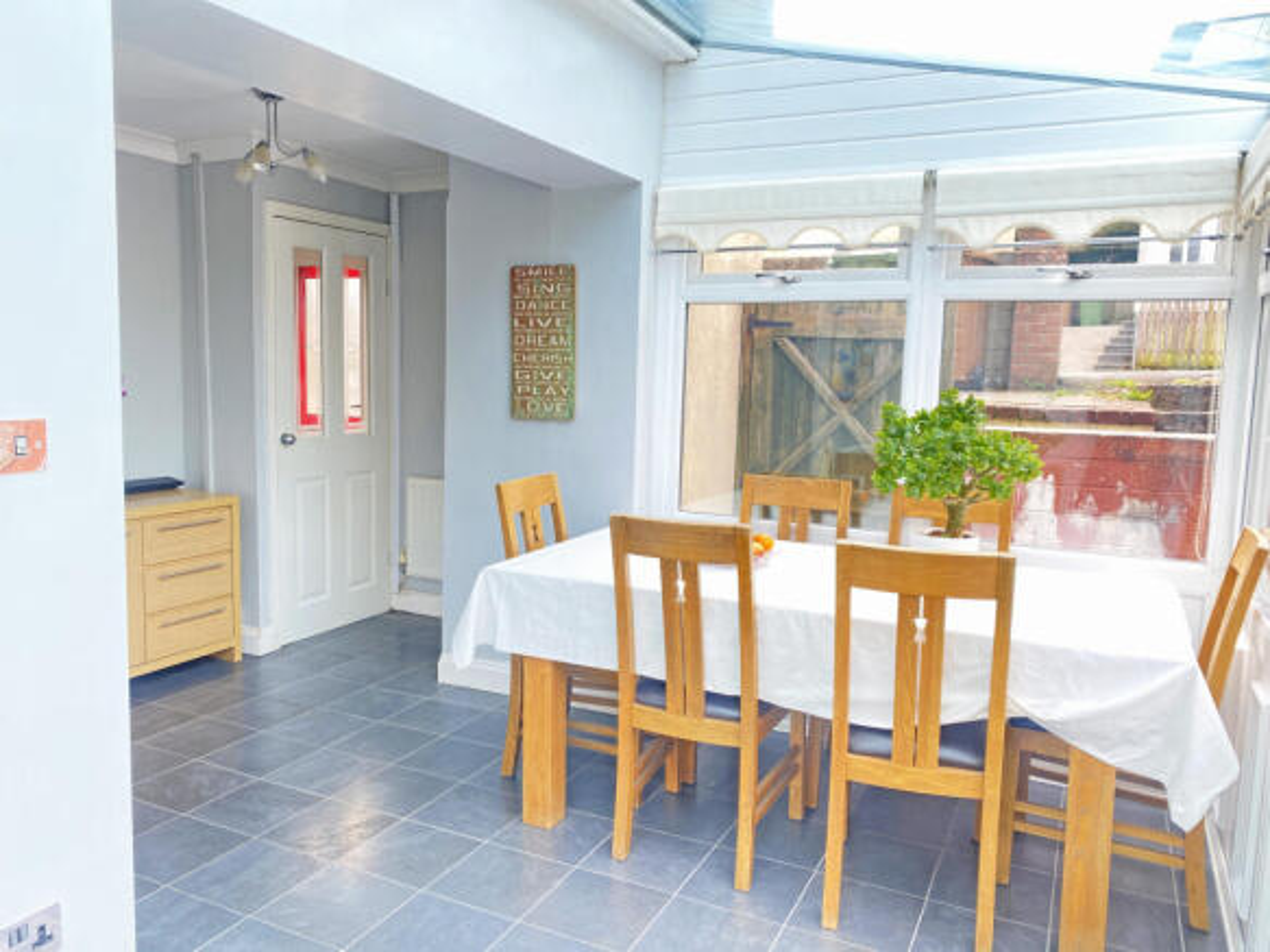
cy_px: 476
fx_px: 954
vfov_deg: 53.0
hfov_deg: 67.3
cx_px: 635
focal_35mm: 26
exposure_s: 1/121
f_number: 1.8
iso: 64
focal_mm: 4.25
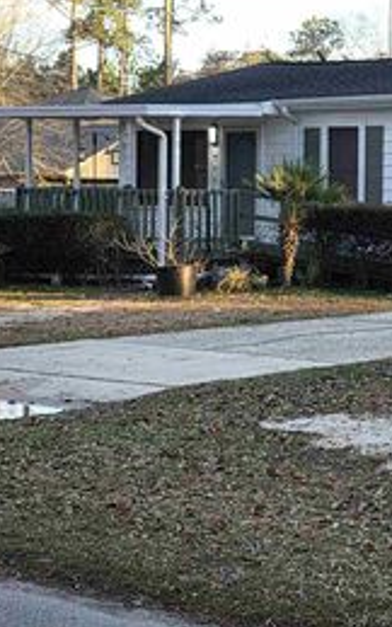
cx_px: 477
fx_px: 1538
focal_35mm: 90
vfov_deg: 22.9
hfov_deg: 14.1
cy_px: 192
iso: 40
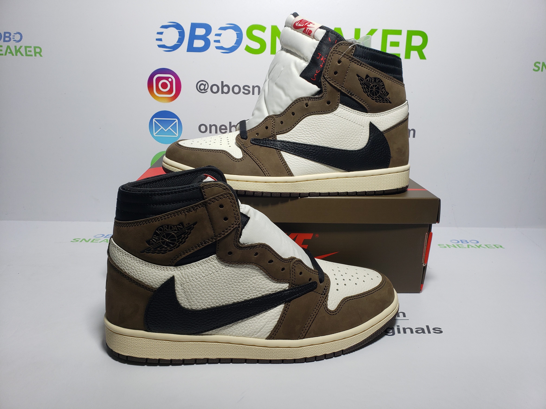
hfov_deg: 67.3
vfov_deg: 53.1
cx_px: 273
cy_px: 204
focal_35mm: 26
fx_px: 410
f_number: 2.4
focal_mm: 4.3
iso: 50
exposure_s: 1/187
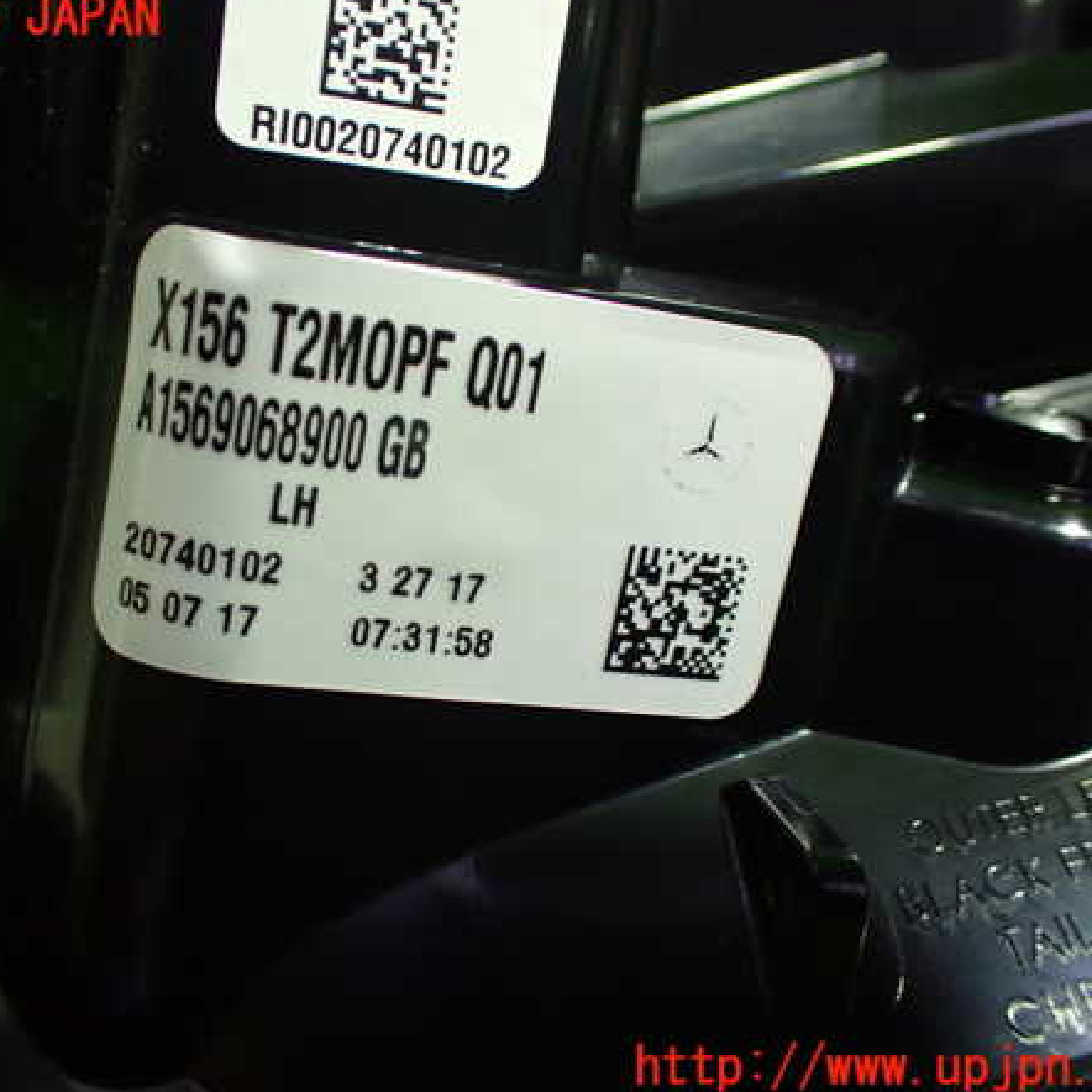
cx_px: 452
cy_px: 544
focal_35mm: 36
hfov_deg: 45.9
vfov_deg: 46.0
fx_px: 1285
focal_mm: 5.4
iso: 800
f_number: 2.3
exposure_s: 1/80
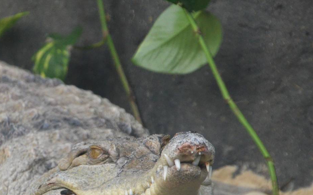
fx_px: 1227
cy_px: 150
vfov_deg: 9.1
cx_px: 45
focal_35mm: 144
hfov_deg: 14.4
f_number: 8
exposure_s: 1/250
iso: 2500
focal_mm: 55
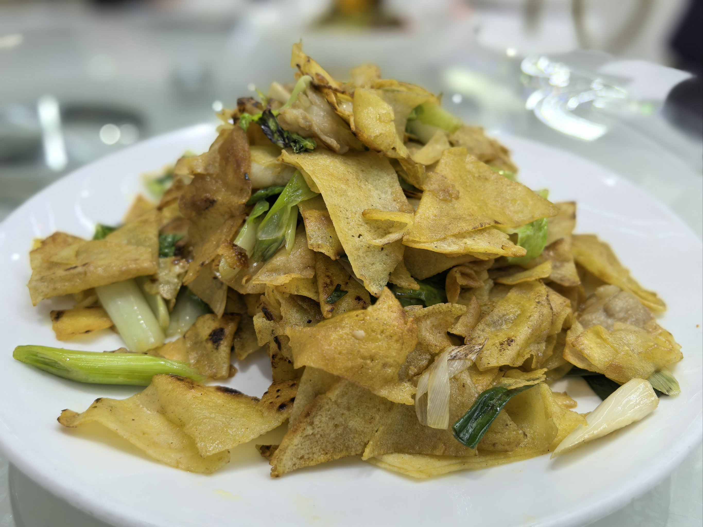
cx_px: 352
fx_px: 548
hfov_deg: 65.3
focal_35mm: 27
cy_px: 264
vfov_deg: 51.4
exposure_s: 1/100
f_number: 2
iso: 160
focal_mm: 6.35
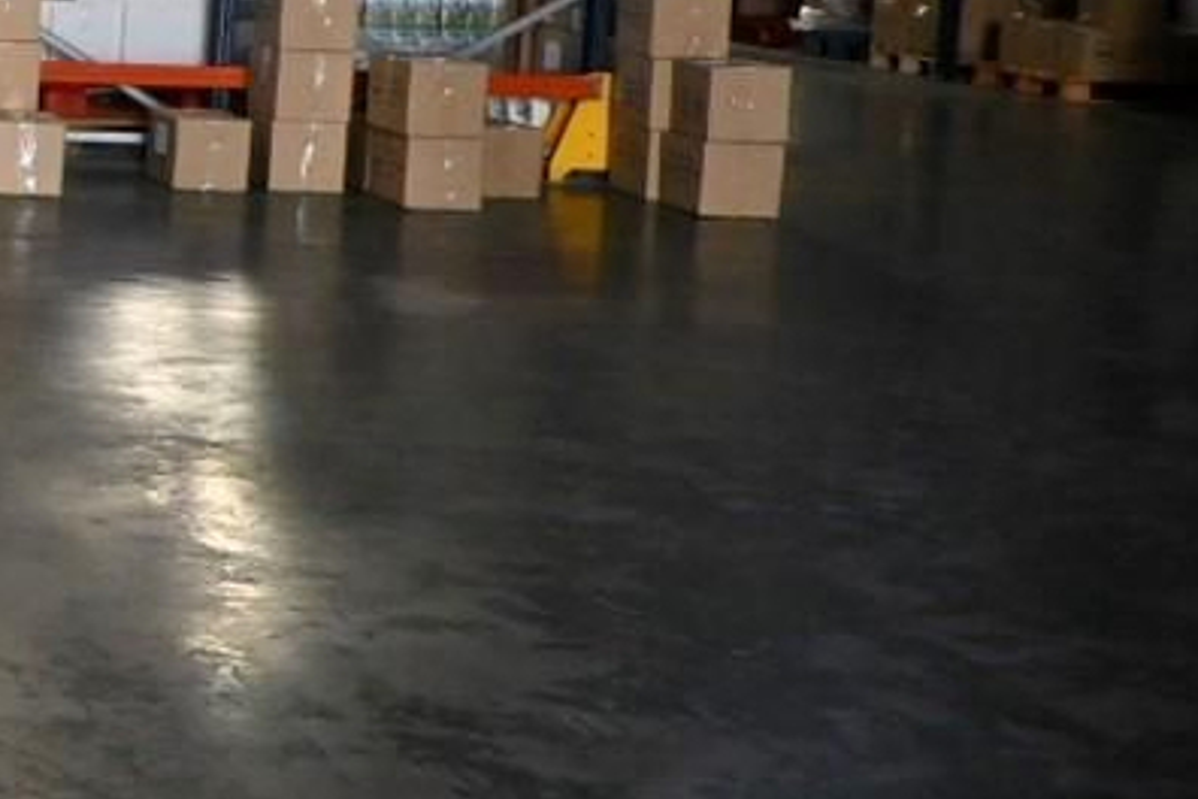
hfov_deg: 17.0
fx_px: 3228
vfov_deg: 14.0
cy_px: 192
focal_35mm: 97
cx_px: -1007
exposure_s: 1/320
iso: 2000
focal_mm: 16
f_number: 3.5
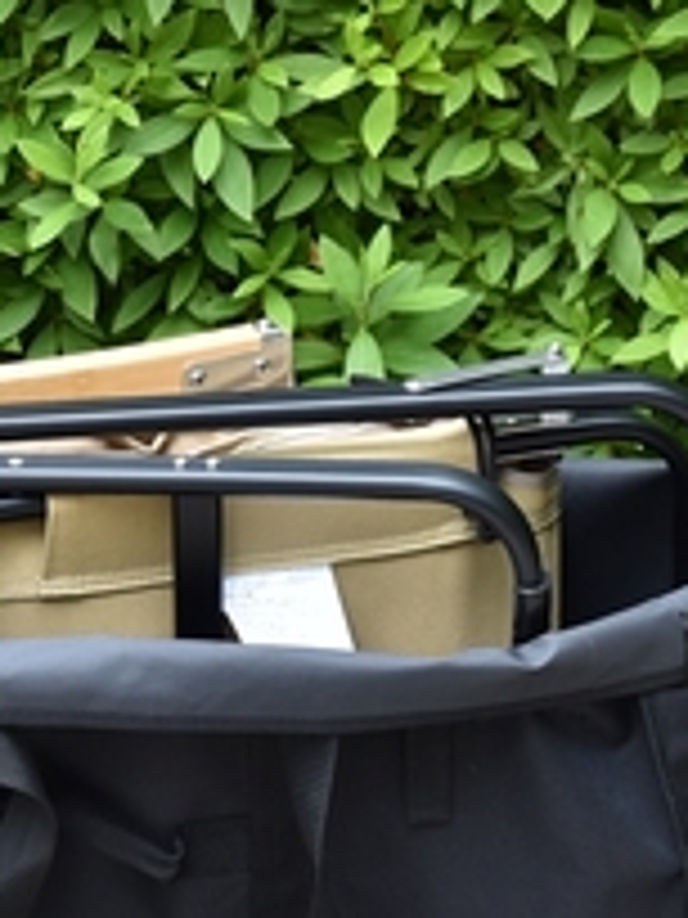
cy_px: 666
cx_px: 13
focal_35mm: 360
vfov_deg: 5.5
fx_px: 9551
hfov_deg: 4.1
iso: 200
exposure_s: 1/20
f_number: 4.8
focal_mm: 85
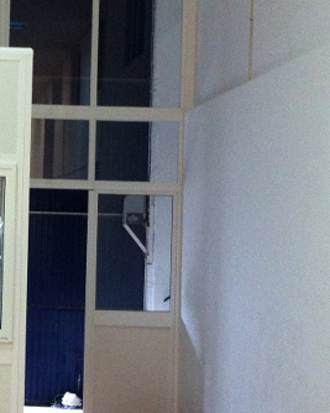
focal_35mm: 92
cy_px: 190
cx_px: -43
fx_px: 1124
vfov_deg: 20.8
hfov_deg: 16.2
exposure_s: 1/17
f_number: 2.8
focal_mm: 3.85
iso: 200
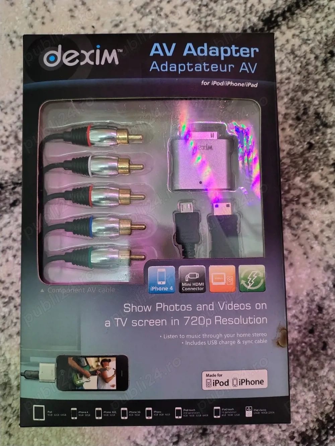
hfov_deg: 54.9
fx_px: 323
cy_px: 223
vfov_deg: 69.4
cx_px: 168
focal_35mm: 25
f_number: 1.7
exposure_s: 1/50.3
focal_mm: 4.71
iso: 2731
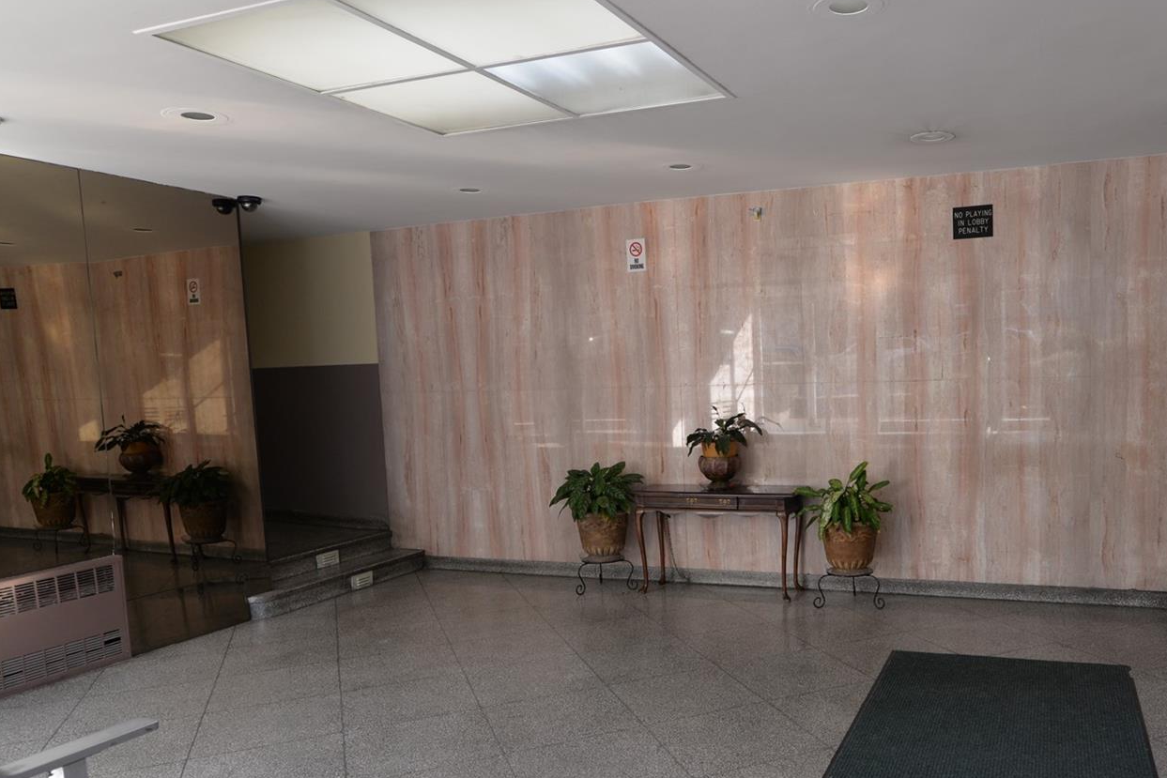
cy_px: 452
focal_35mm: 28
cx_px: 775
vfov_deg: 46.2
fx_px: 908
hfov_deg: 63.8
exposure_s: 1/100
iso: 400
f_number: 5
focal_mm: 17
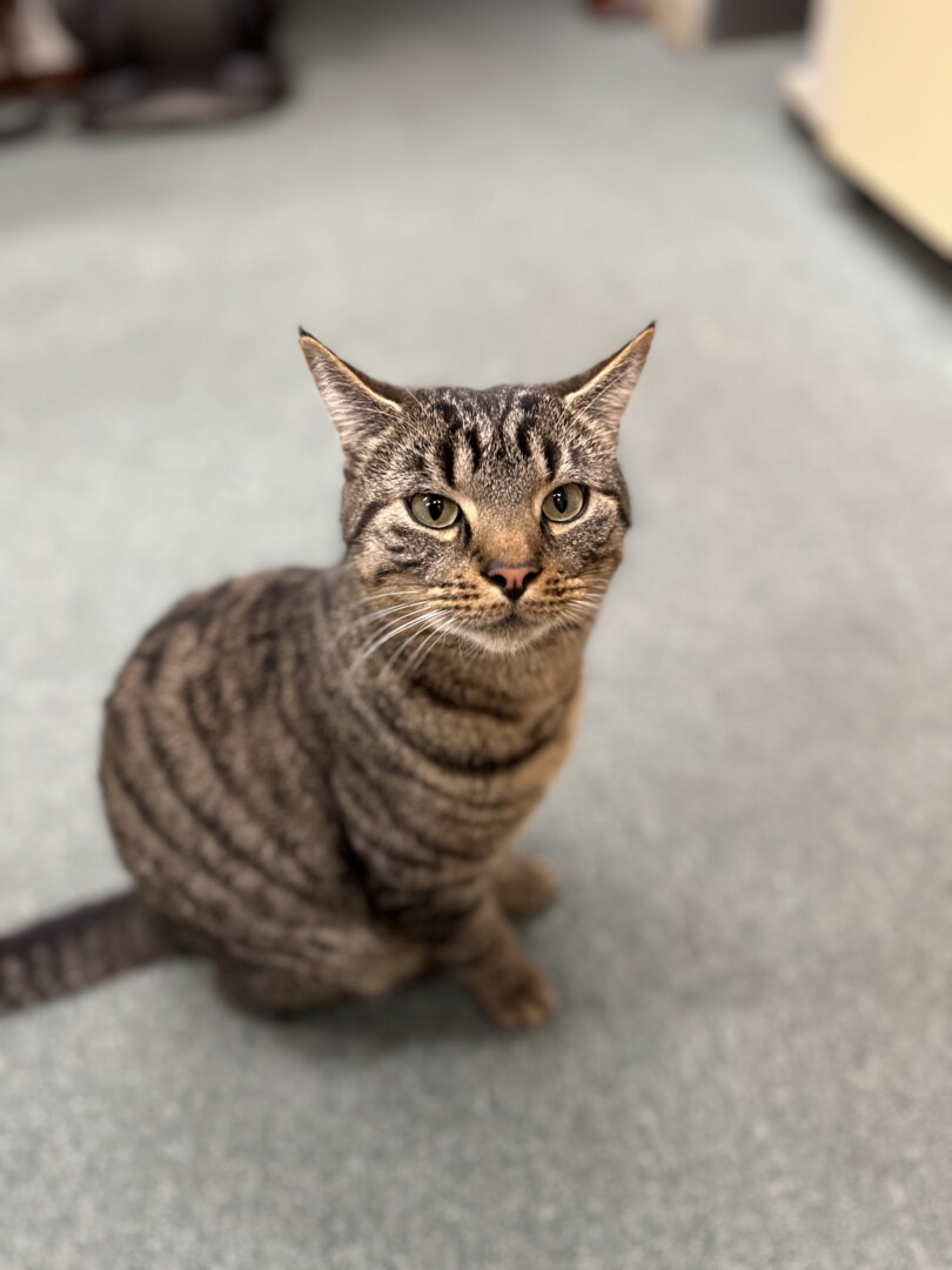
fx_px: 880
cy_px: 635
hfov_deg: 56.8
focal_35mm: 24
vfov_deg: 71.6
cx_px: 476
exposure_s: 1/60
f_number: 1.78
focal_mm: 6.86
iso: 200
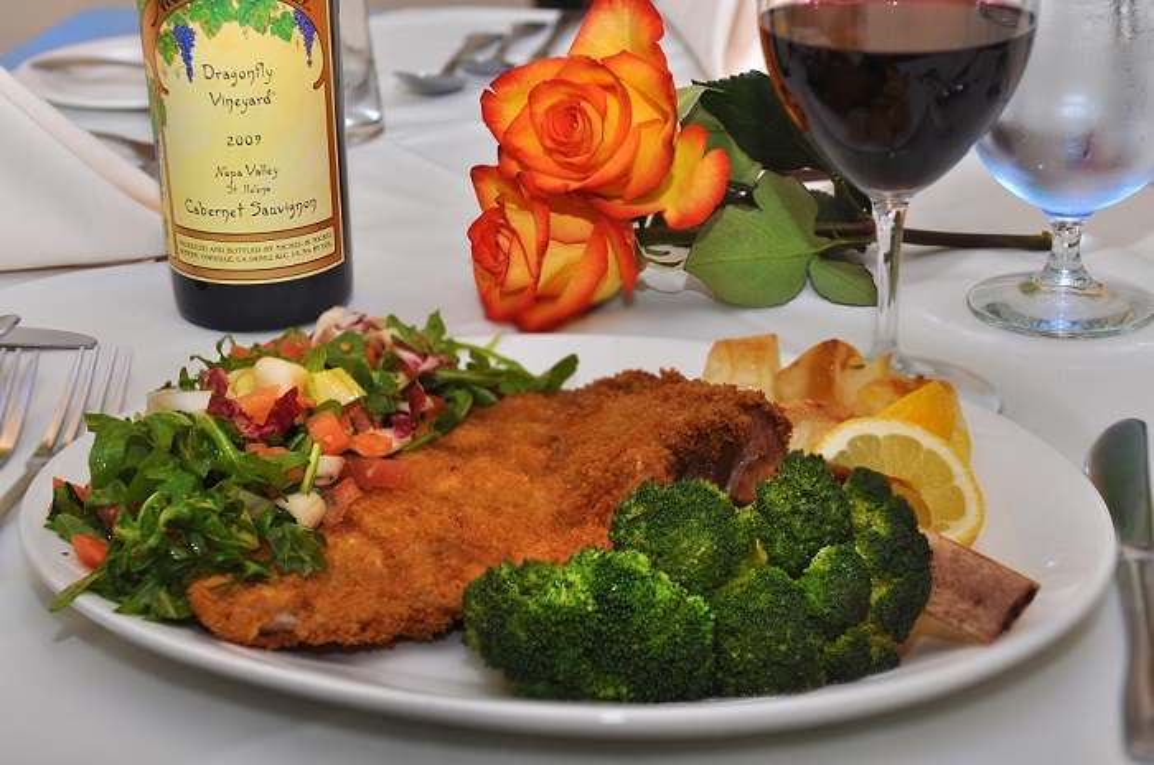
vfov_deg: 18.9
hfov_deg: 28.1
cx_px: 577
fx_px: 2304
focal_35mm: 72
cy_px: 382
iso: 200
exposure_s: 1/200
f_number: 5
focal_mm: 48
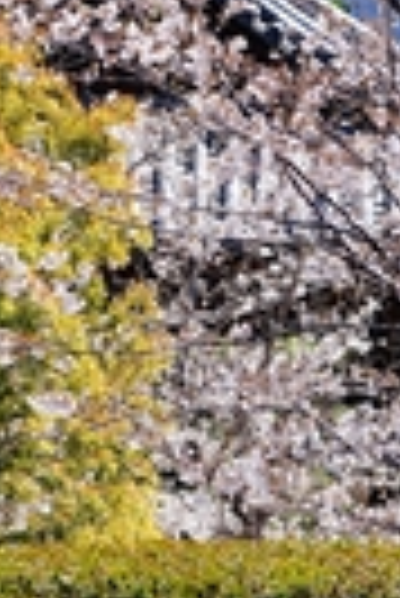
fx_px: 4987
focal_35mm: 300
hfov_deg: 4.6
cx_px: 231
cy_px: 369
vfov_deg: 6.9
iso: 100
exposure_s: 1/250
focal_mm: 100
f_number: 7.1
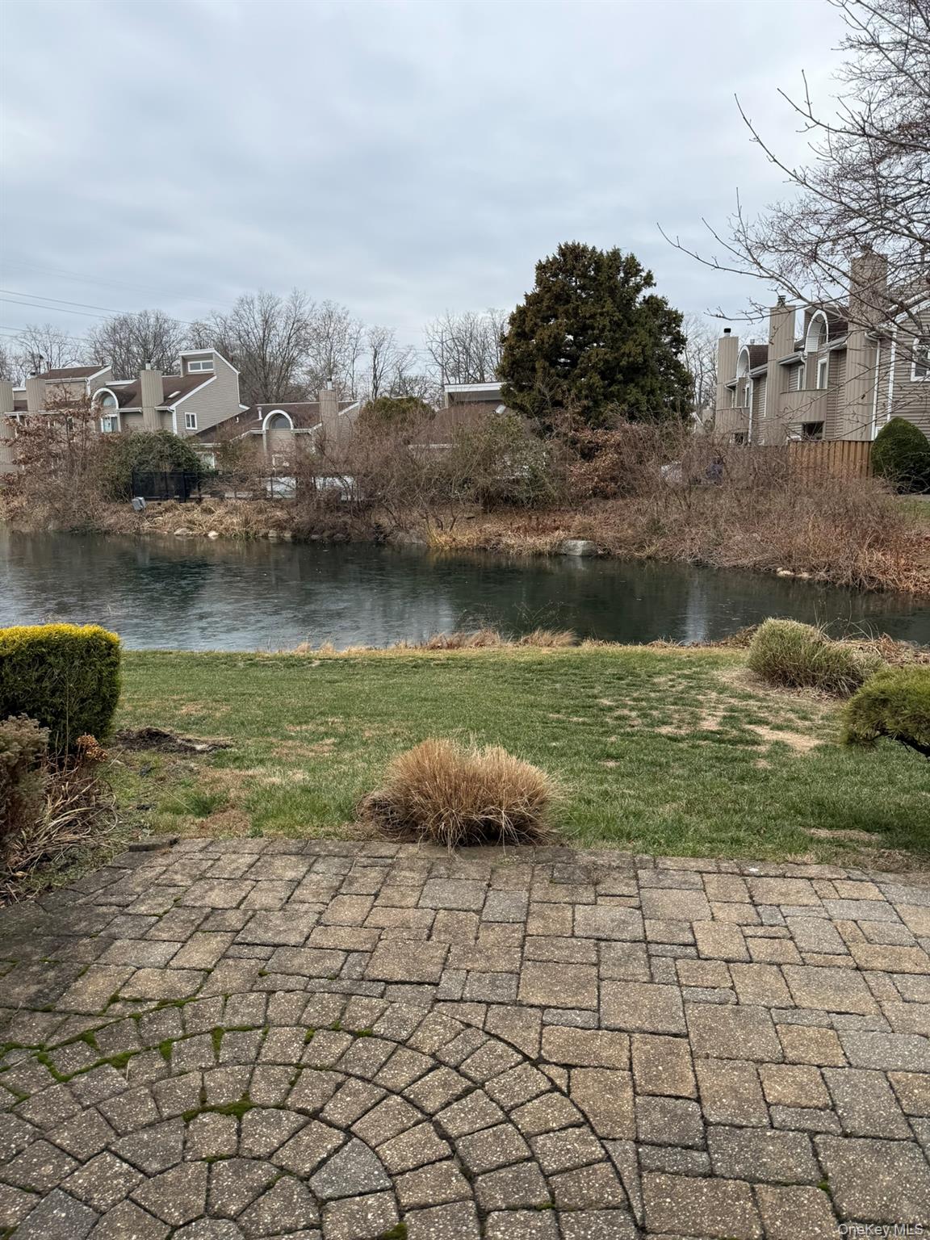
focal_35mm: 24
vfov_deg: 71.6
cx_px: 465
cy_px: 620
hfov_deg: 56.8
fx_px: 860
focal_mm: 6.76
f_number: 1.78
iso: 80
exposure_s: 1/1689
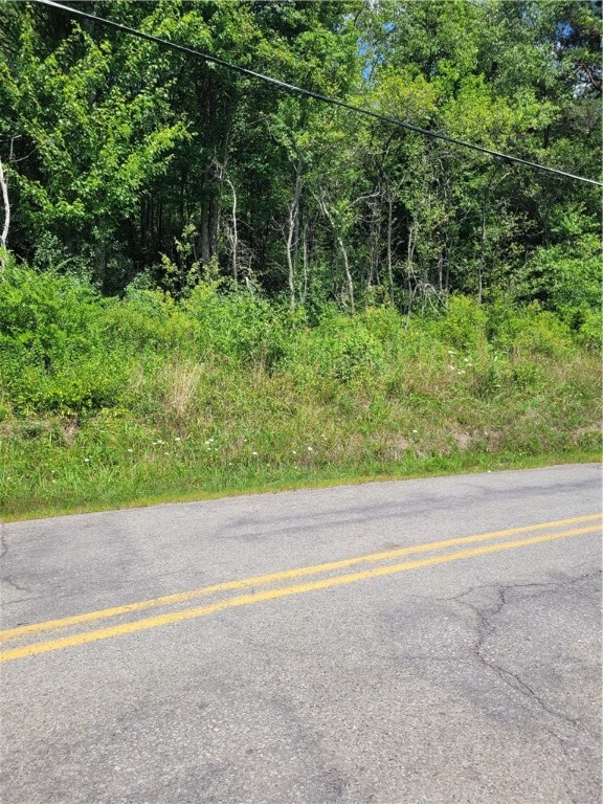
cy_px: 402
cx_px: 302
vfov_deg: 67.3
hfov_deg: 53.1
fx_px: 604
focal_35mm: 26
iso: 40
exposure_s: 1/1962
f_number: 1.8
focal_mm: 5.4
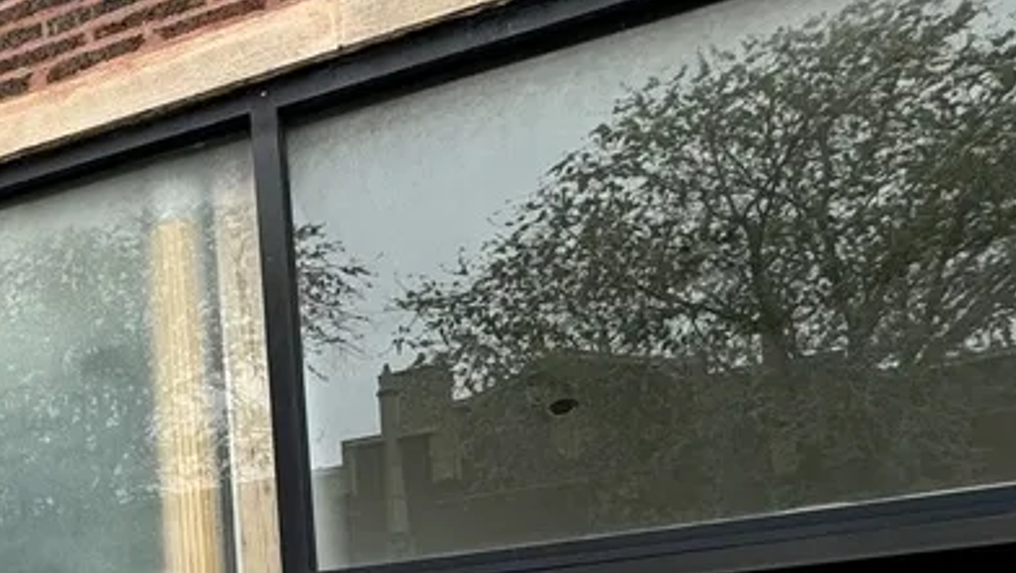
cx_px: -666
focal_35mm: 56
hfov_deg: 24.3
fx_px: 1509
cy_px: 739
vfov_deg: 19.8
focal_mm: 2.22
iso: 50
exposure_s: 1/416
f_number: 2.2
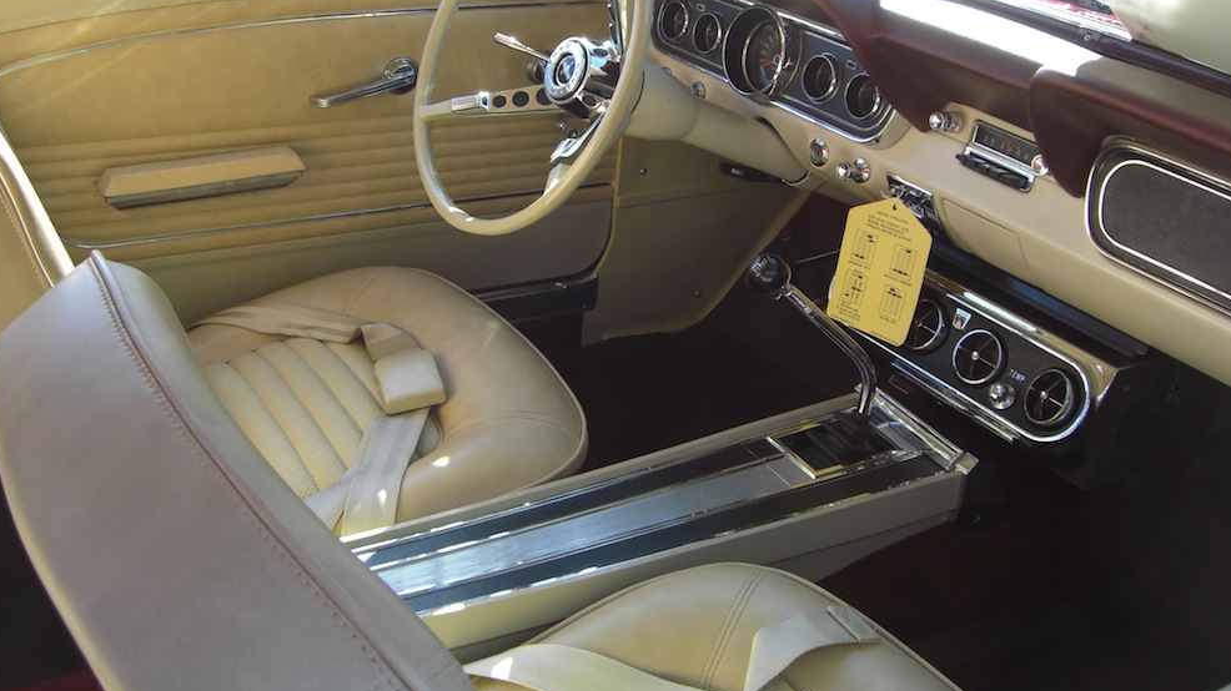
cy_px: 237
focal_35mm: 42
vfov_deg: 28.2
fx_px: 1371
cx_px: 616
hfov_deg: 48.4
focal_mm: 6.2
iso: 64
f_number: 2.7
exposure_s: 1/160
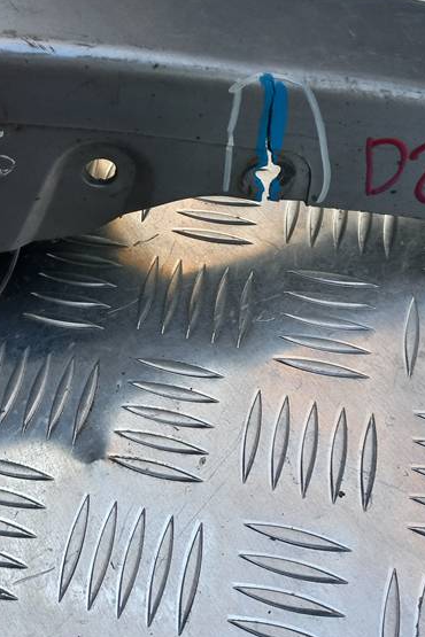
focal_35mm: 48
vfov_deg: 40.6
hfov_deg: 27.9
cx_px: 137
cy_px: 210
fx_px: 850
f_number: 1.8
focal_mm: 4.6
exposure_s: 1/50
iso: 40
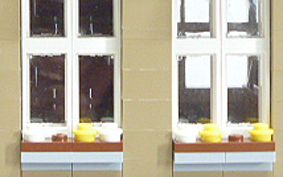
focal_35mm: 111
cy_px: 0
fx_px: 857
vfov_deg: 11.7
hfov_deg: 18.7
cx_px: 74
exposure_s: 1/5
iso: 400
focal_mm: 6.3
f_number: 3.5
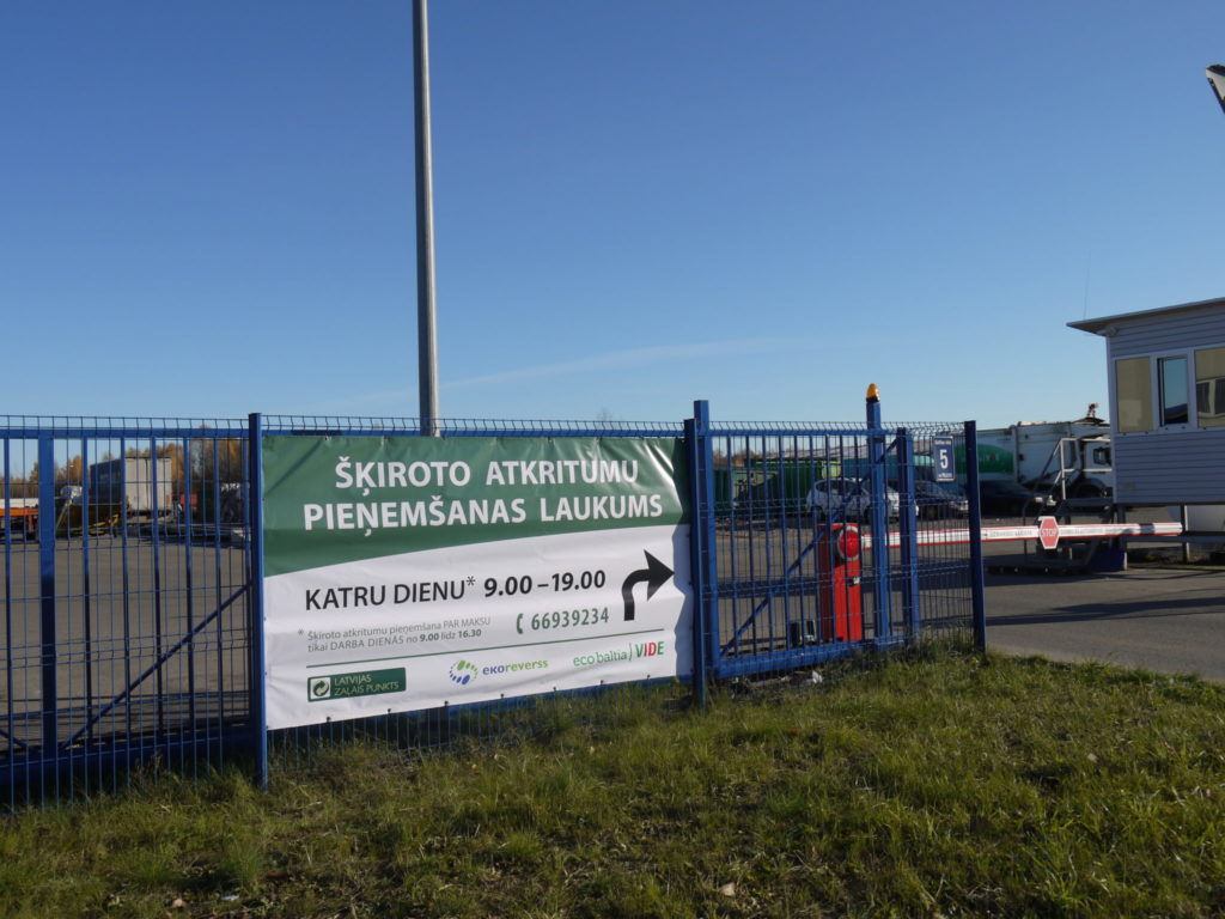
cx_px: 612
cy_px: 460
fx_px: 1062
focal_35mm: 30
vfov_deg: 46.8
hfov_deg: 60.0
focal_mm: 15
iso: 100
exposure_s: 1/400
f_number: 8
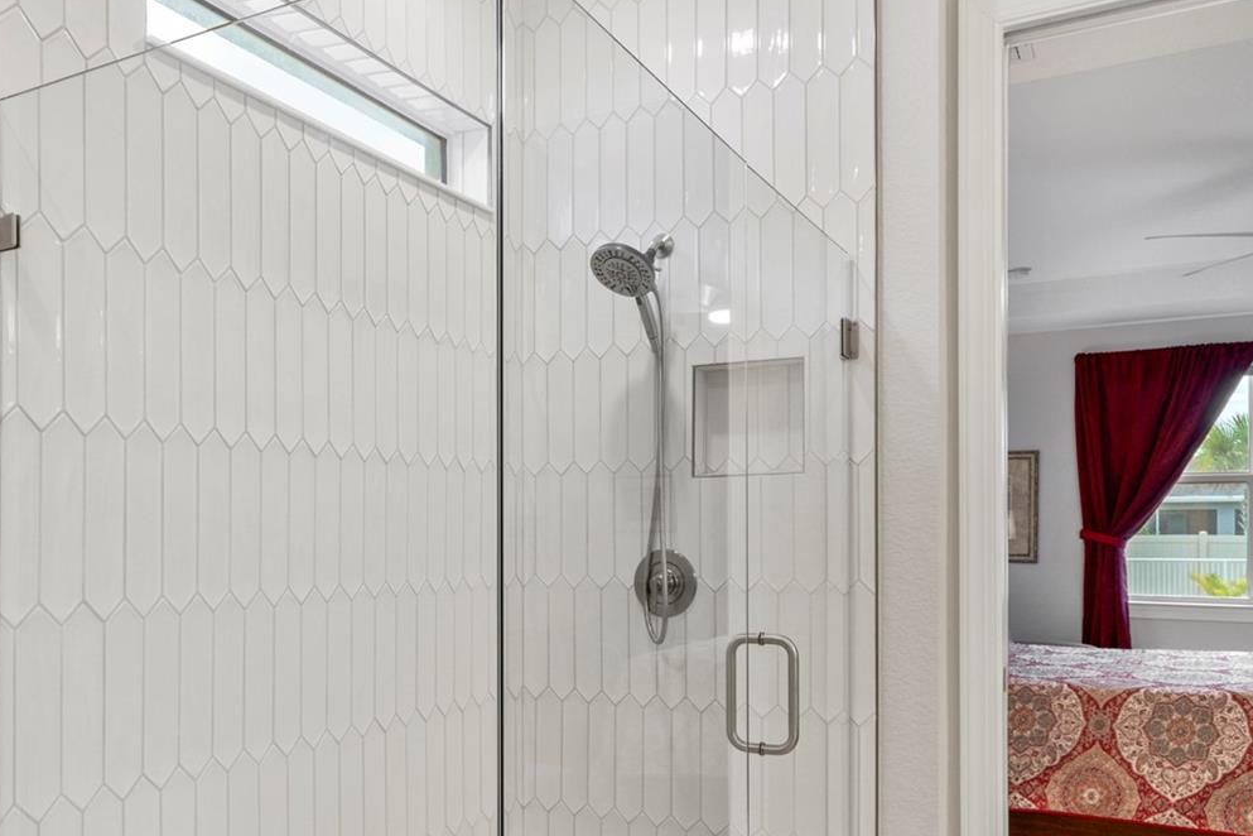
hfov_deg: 63.4
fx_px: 1009
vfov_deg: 44.5
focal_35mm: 29
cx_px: 546
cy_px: 539
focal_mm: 18
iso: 250
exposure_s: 1/4
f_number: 10
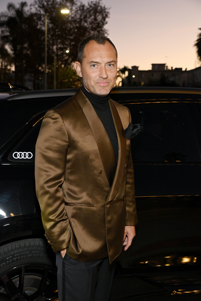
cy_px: 150
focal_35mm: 50
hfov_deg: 27.0
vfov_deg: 39.6
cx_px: 100
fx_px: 419
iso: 2000
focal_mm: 50
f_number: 6.3
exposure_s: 1/100
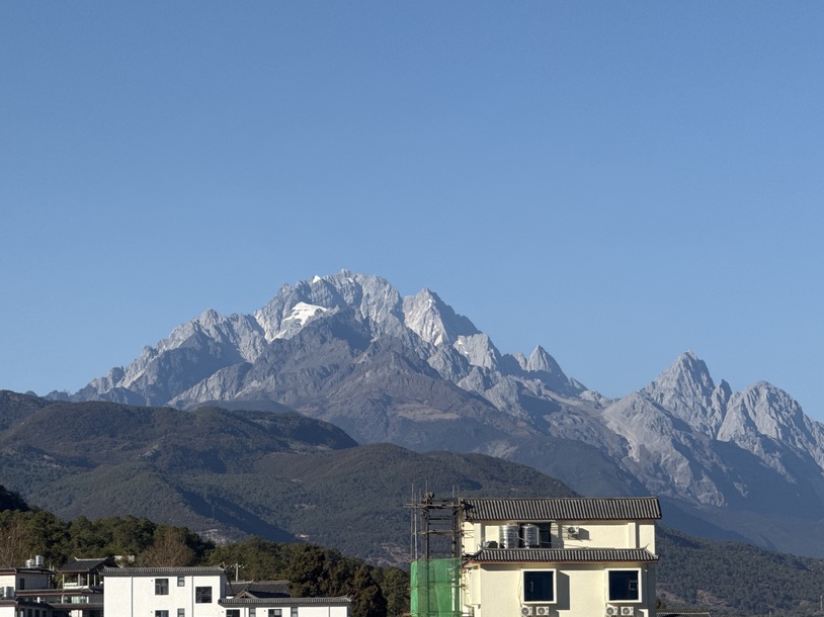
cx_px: 384
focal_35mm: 151
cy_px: 296
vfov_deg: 9.8
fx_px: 3593
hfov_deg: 13.1
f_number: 2.8
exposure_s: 1/1167
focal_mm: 15.66
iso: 50
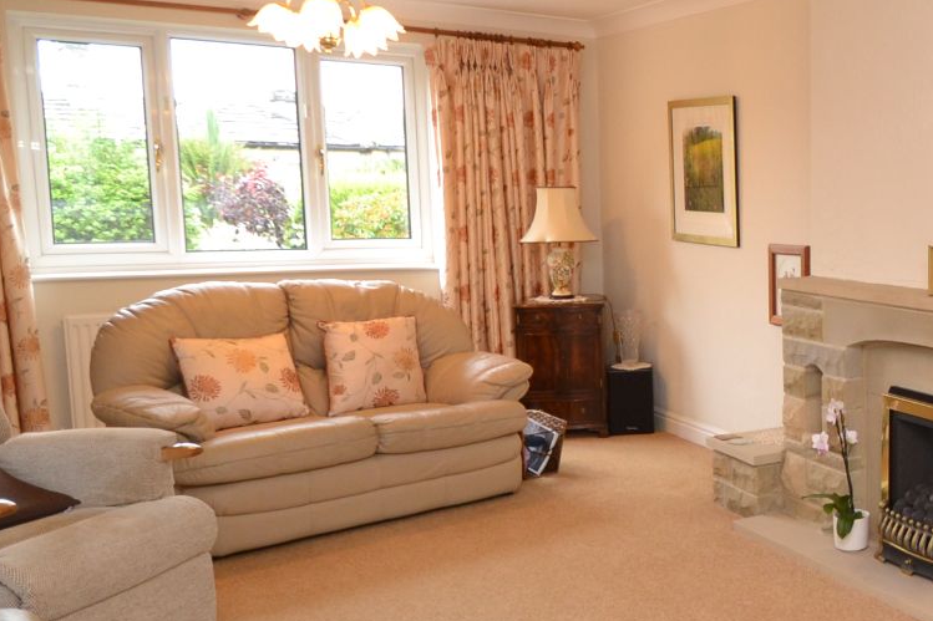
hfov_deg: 39.8
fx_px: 1062
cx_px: 993
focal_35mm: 41
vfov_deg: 32.6
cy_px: 322
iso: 560
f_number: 3.5
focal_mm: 10
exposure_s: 1/60
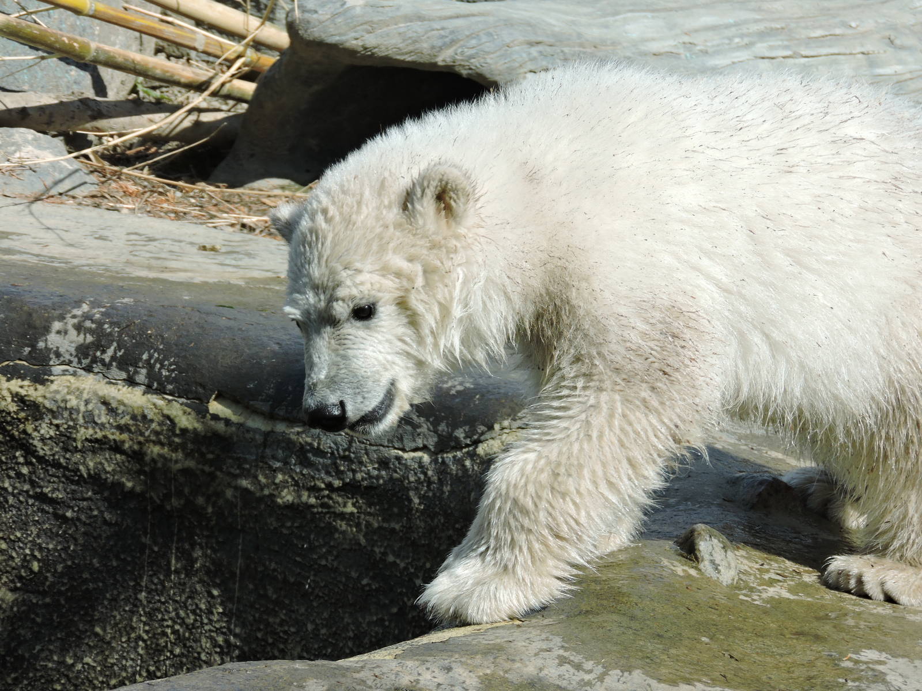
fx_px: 6659
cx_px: 461
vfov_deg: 5.9
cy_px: 346
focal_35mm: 250
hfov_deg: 7.9
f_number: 4.7
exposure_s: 1/400
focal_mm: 44.6
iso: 100
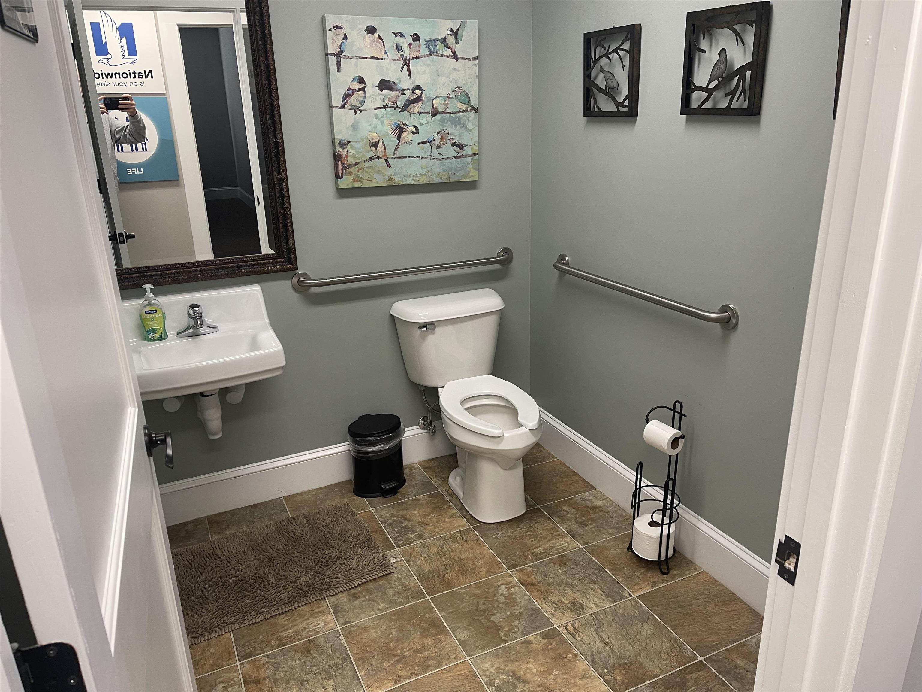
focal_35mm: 25
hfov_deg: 69.4
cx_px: 461
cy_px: 346
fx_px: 666
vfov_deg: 54.9
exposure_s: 1/60
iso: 100
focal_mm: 5.1
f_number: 1.6
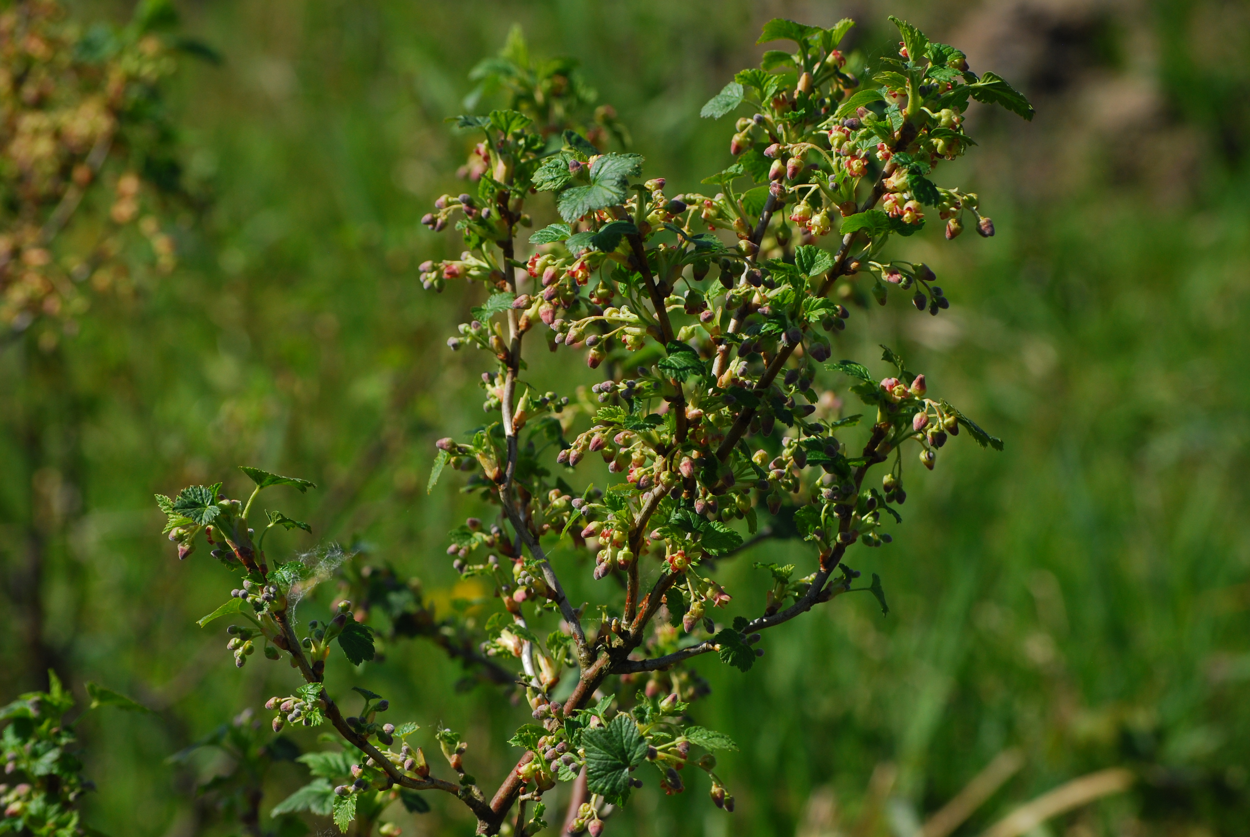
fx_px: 4485
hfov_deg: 15.9
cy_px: 418
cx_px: 625
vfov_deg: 10.7
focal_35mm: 129
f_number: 10
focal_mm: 86
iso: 200
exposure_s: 1/640
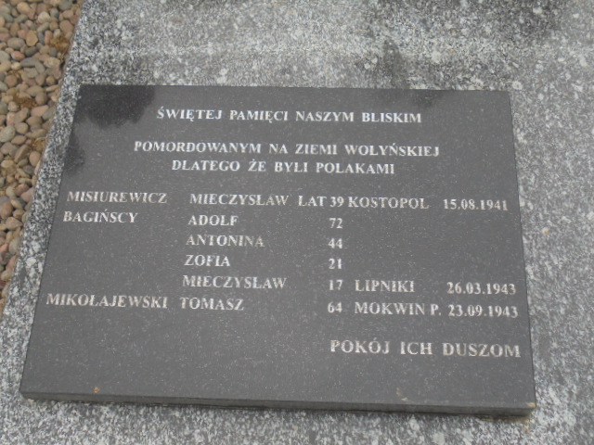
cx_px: 297
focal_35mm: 38
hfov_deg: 49.0
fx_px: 652
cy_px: 222
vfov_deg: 37.7
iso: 100
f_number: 4.2
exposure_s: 1/500
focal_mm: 6.9
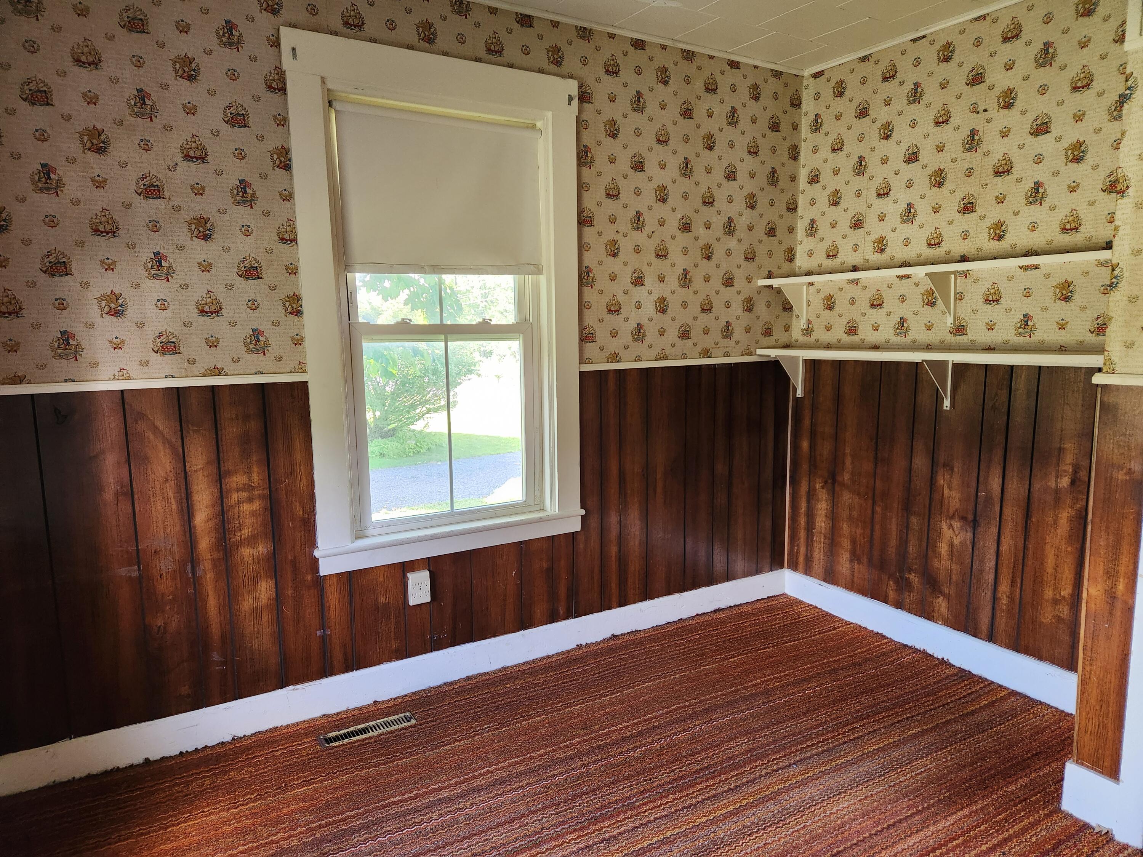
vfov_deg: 58.9
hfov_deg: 73.9
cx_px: 572
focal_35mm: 23
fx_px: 759
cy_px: 428
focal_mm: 5.4
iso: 400
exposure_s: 1/100
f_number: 1.8
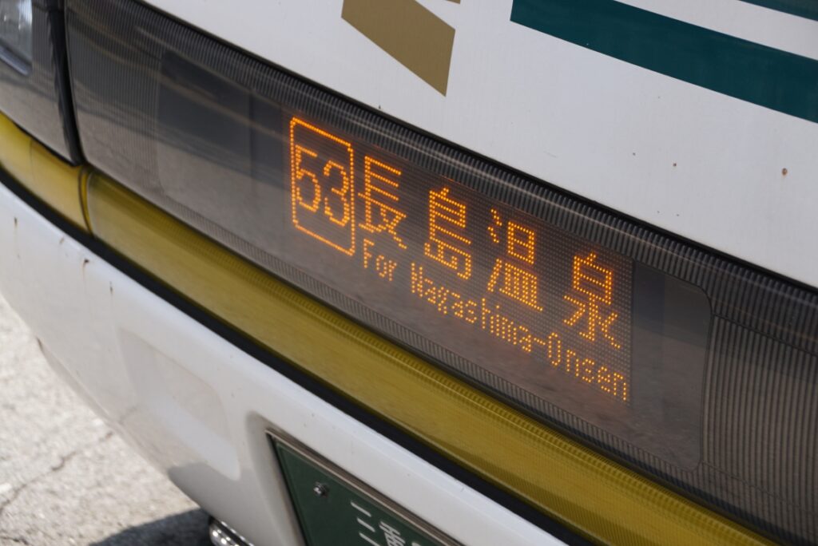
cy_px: 273
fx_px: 3069
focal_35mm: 135
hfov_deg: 15.2
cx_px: 409
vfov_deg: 10.2
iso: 100
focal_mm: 90
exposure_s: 1/100
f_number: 7.1
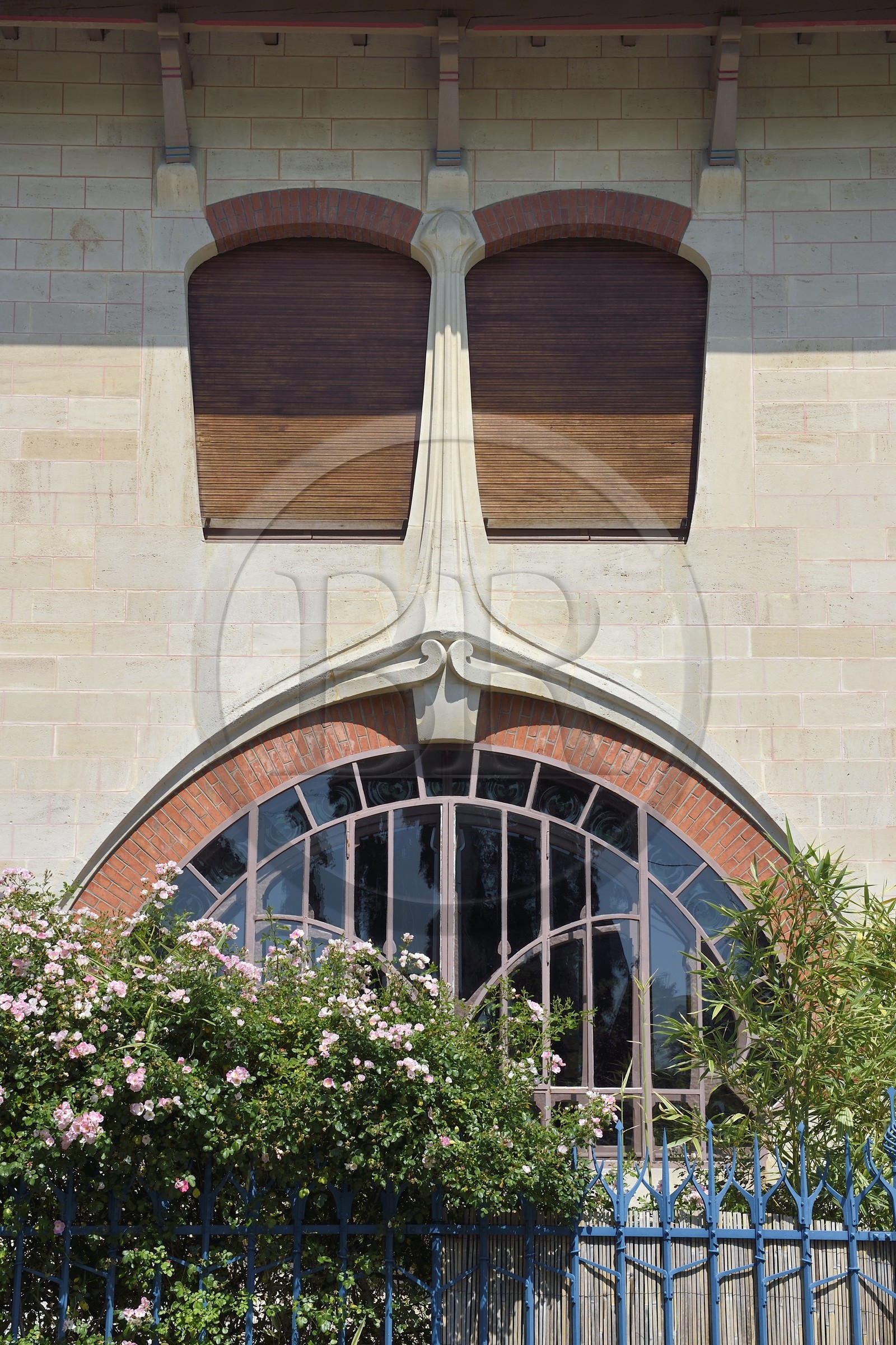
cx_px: 448
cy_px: 672
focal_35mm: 62
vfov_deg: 32.4
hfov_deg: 21.9
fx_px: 2314
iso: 200
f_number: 11
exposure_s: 1/250
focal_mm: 62
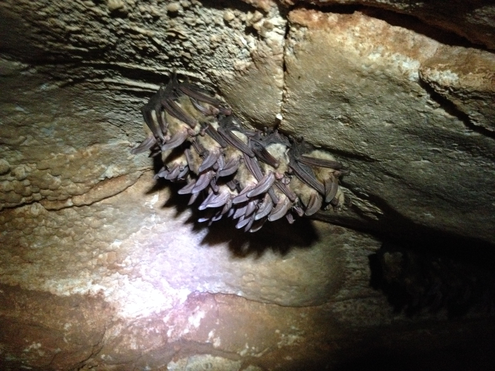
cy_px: 186
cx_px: 248
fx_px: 500
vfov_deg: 40.7
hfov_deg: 52.6
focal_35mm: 35
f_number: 2.4
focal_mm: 4.28
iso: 640
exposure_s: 1/15
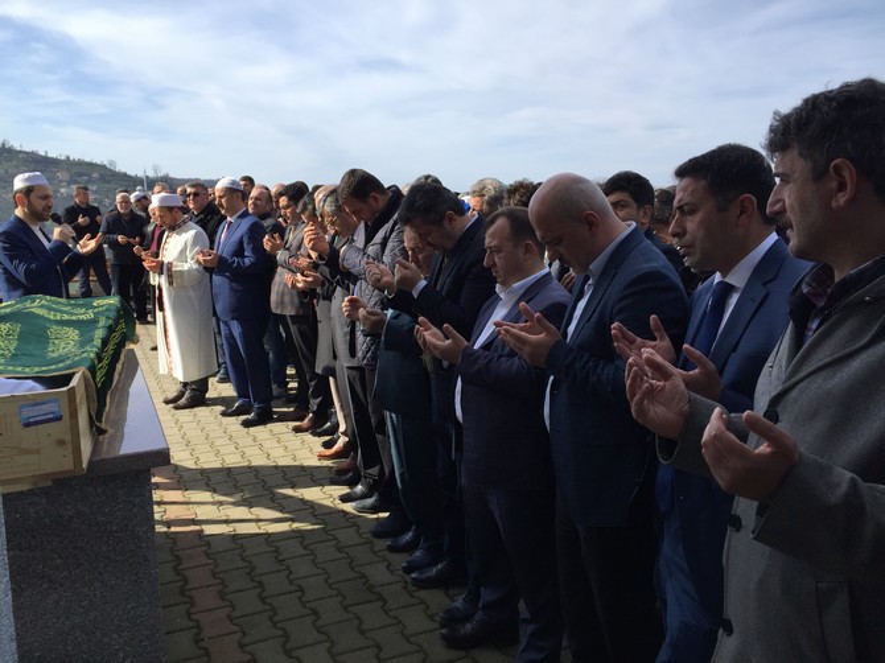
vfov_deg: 48.2
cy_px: 332
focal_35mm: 29
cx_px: 442
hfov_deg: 61.7
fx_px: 741
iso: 32
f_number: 2.2
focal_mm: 4.15
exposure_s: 1/1276
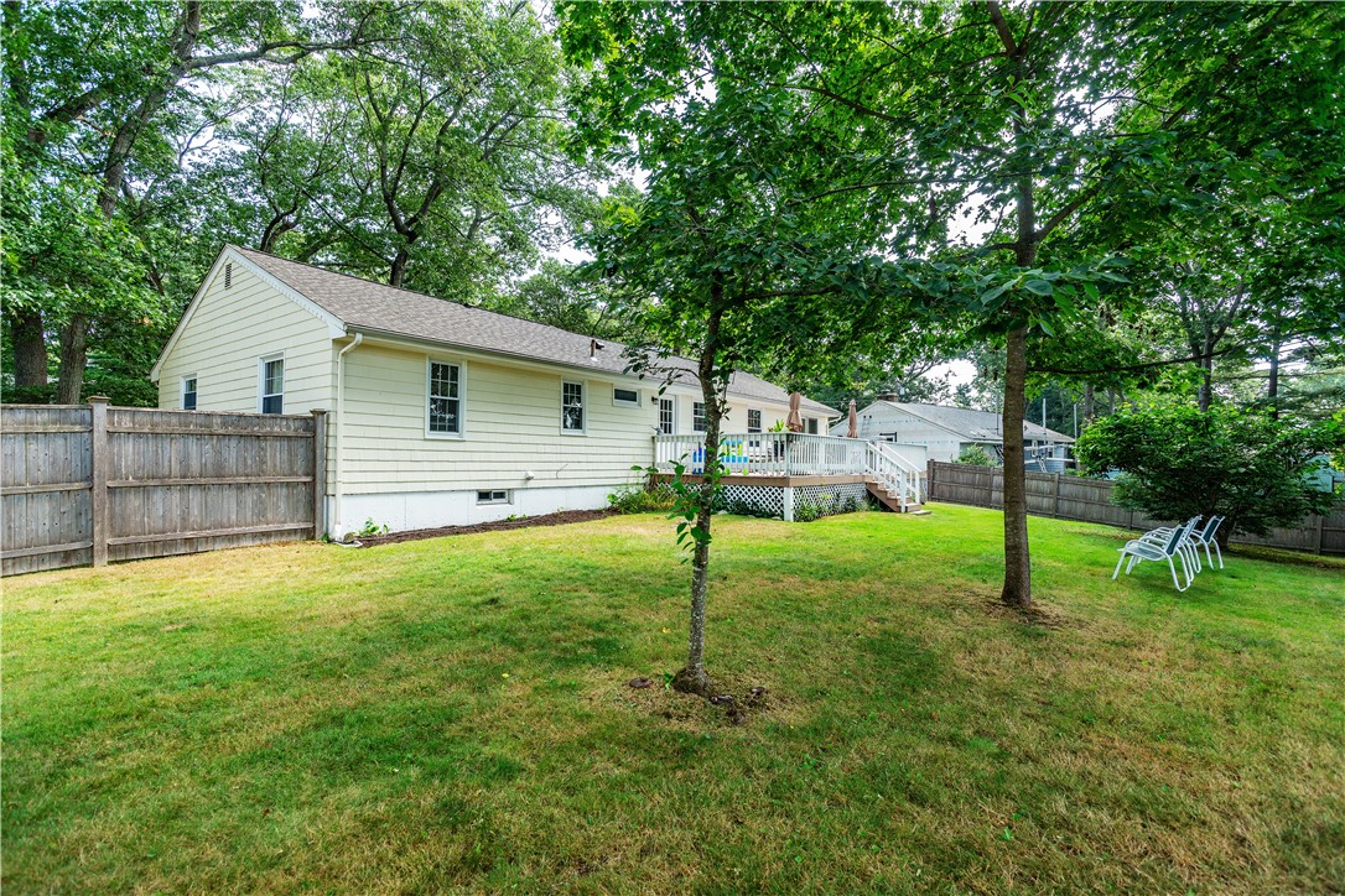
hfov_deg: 96.7
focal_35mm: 16
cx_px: 672
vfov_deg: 73.7
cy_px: 448
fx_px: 598
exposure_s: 1/125
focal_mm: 16
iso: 320
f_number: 6.3
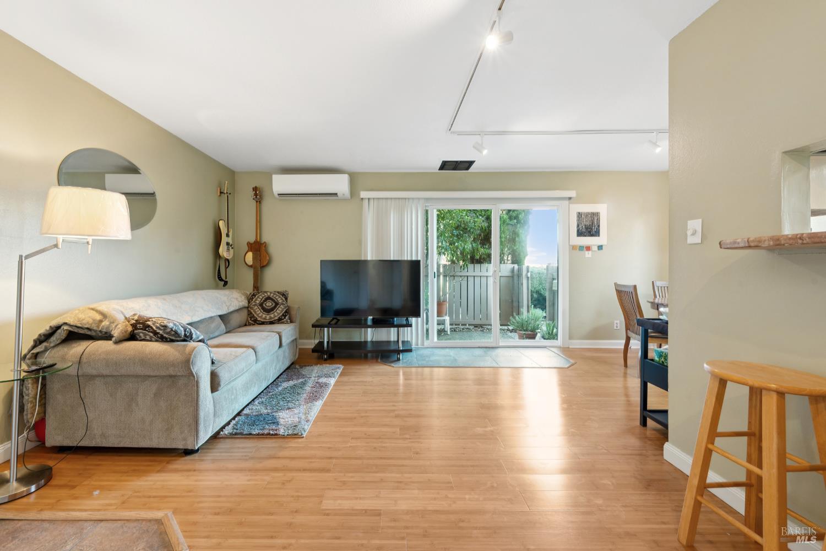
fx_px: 321
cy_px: 276
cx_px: 413
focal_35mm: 14
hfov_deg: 104.3
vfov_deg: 81.2
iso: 250
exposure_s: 1/1.67
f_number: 9
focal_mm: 14
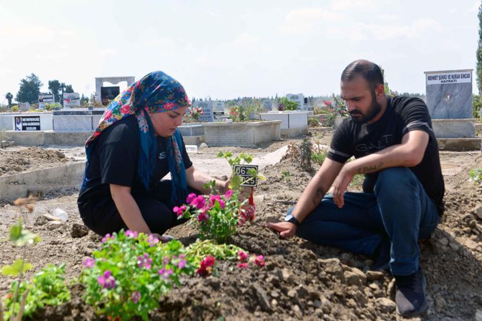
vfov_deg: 35.1
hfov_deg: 50.7
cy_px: 160
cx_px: 241
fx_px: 509
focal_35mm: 38
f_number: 5.6
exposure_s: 1/800
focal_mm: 38
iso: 250
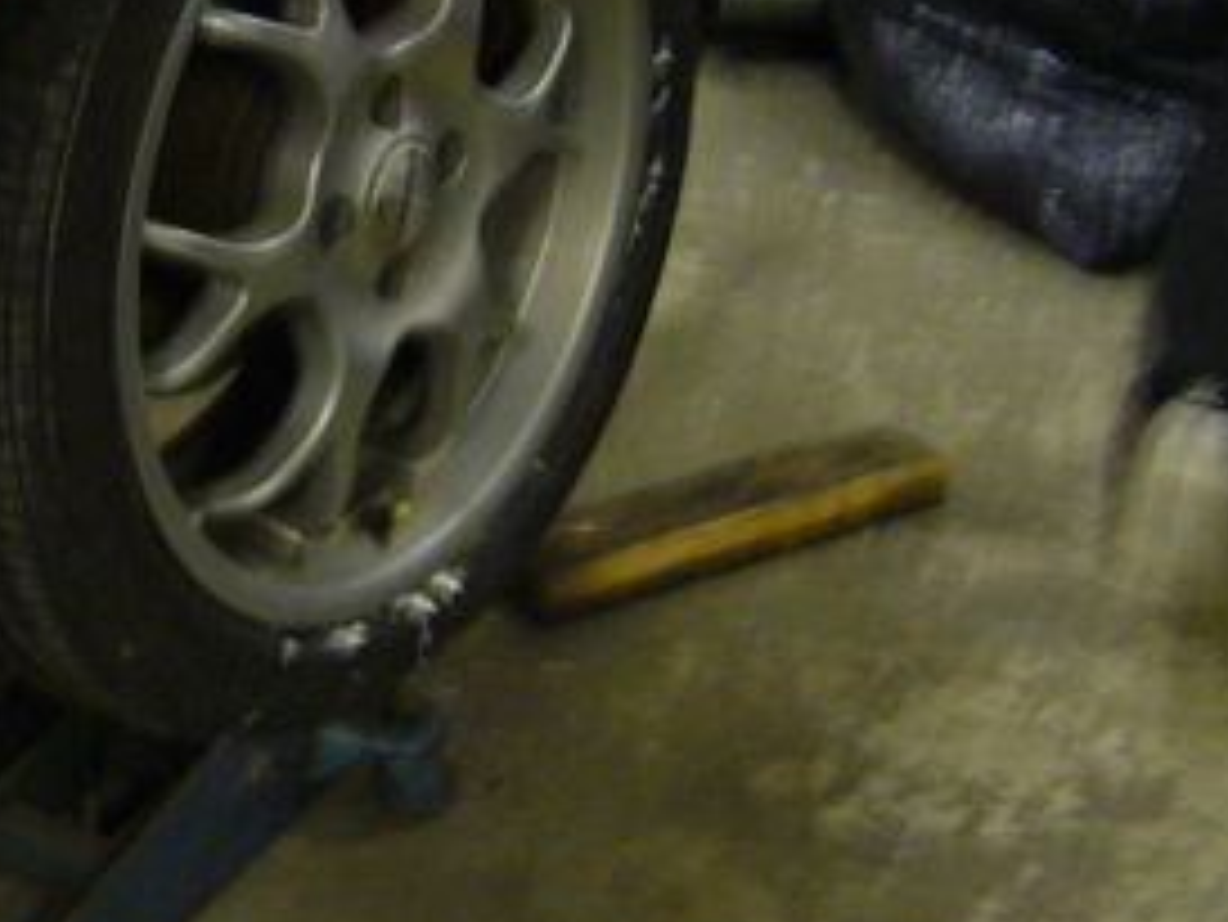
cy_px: 189
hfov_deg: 23.5
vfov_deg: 17.9
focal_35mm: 82
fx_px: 2910
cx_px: 252
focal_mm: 5.8
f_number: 2.8
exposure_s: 1/8
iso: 200
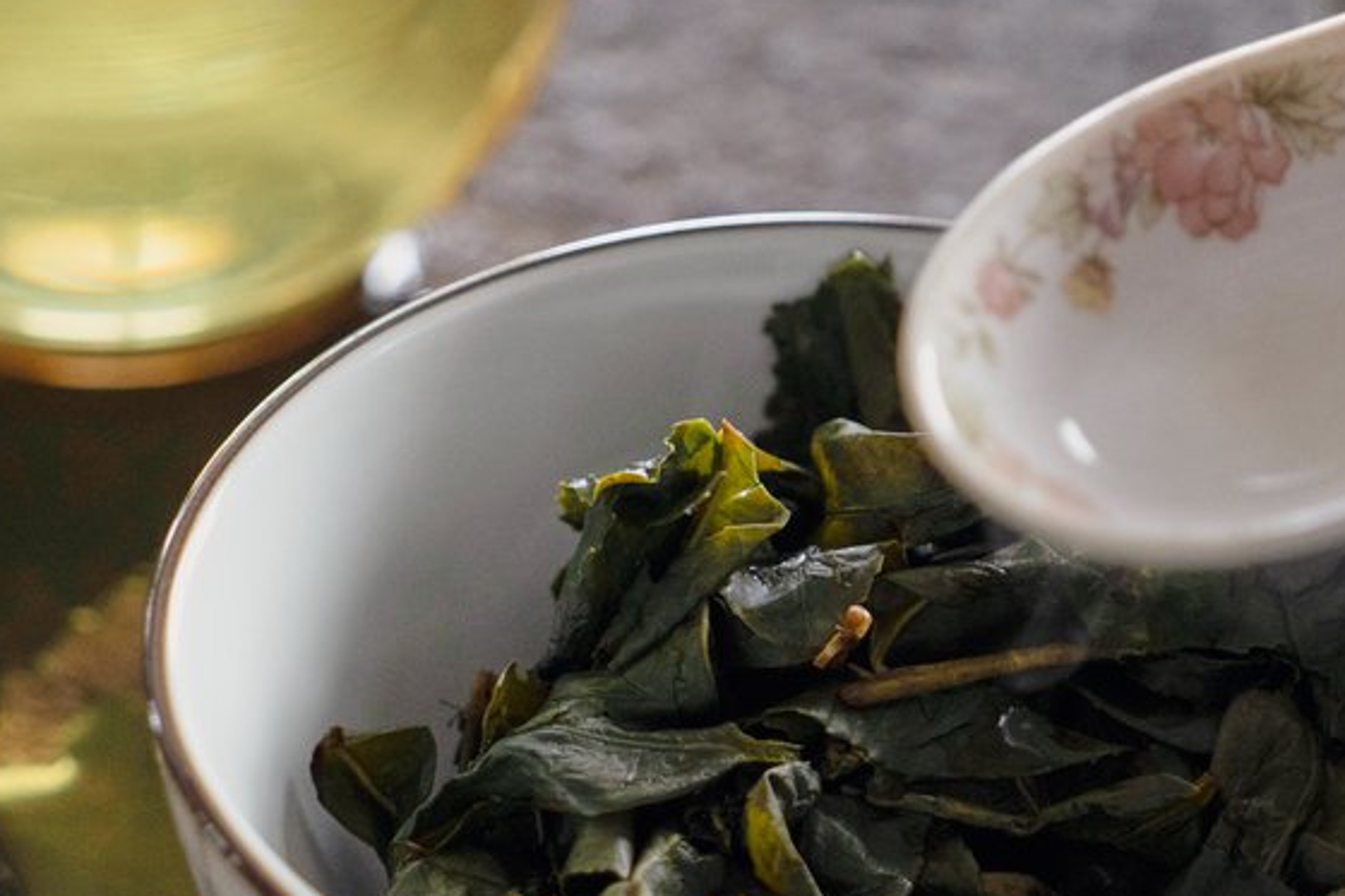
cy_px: 315
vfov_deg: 7.6
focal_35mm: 180
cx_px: 377
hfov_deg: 11.4
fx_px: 6723
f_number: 2.8
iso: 1000
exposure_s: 1/160
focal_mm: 56
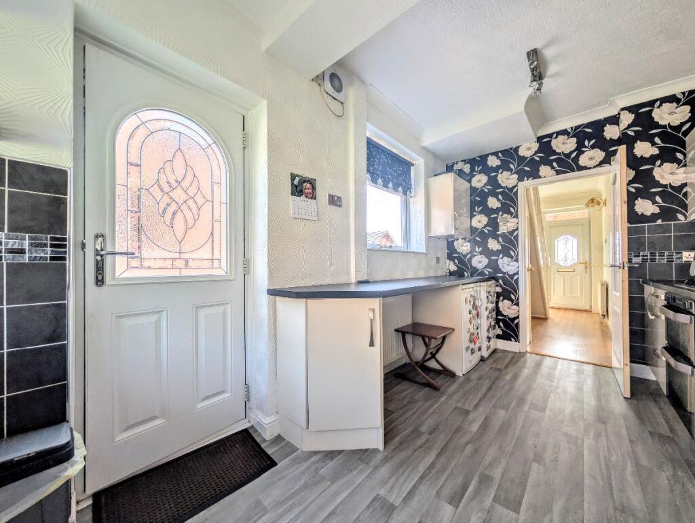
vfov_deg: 94.6
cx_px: 348
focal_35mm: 12
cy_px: 262
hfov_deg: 110.5
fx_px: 241
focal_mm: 2.02
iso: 50
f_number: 1.7
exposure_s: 1/287
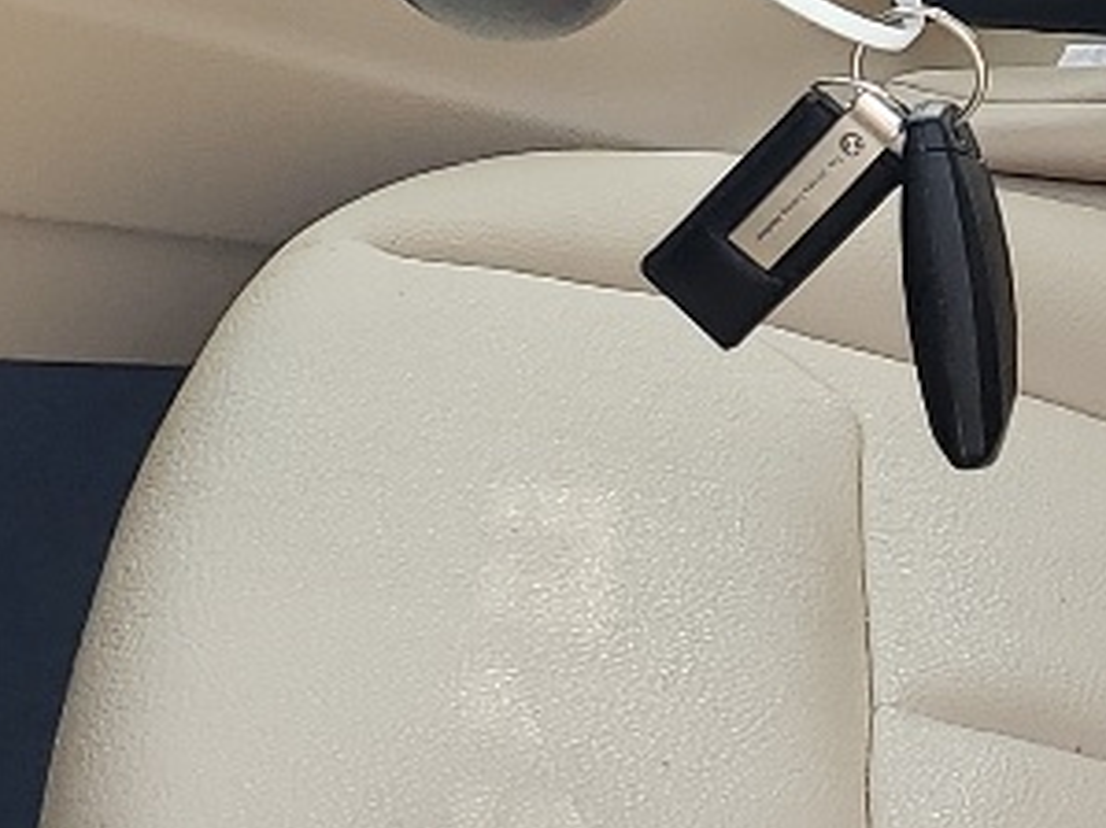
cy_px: 70
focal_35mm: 139
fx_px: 4439
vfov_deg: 10.6
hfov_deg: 13.7
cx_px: 1376
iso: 50
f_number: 1.5
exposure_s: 1/435
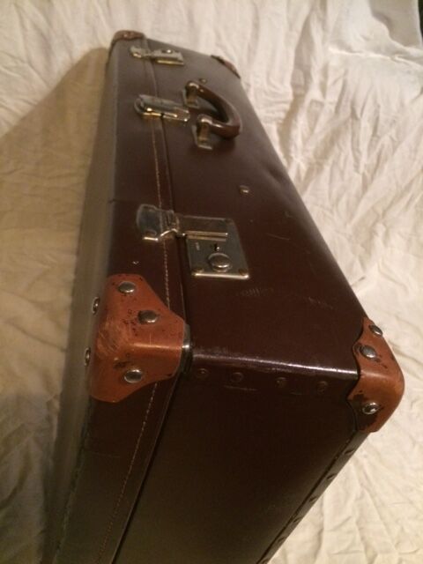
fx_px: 472
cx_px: 212
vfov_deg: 61.7
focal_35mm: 29
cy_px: 282
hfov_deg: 48.2
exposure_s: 1/17
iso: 400
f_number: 2.2
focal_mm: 4.15
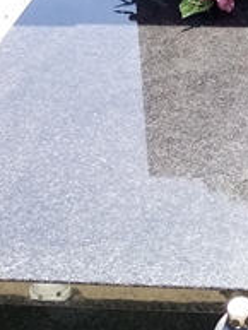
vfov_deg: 20.0
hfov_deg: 16.2
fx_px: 821
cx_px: 325
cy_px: -147
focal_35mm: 86
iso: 109
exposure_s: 1/336
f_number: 1.8
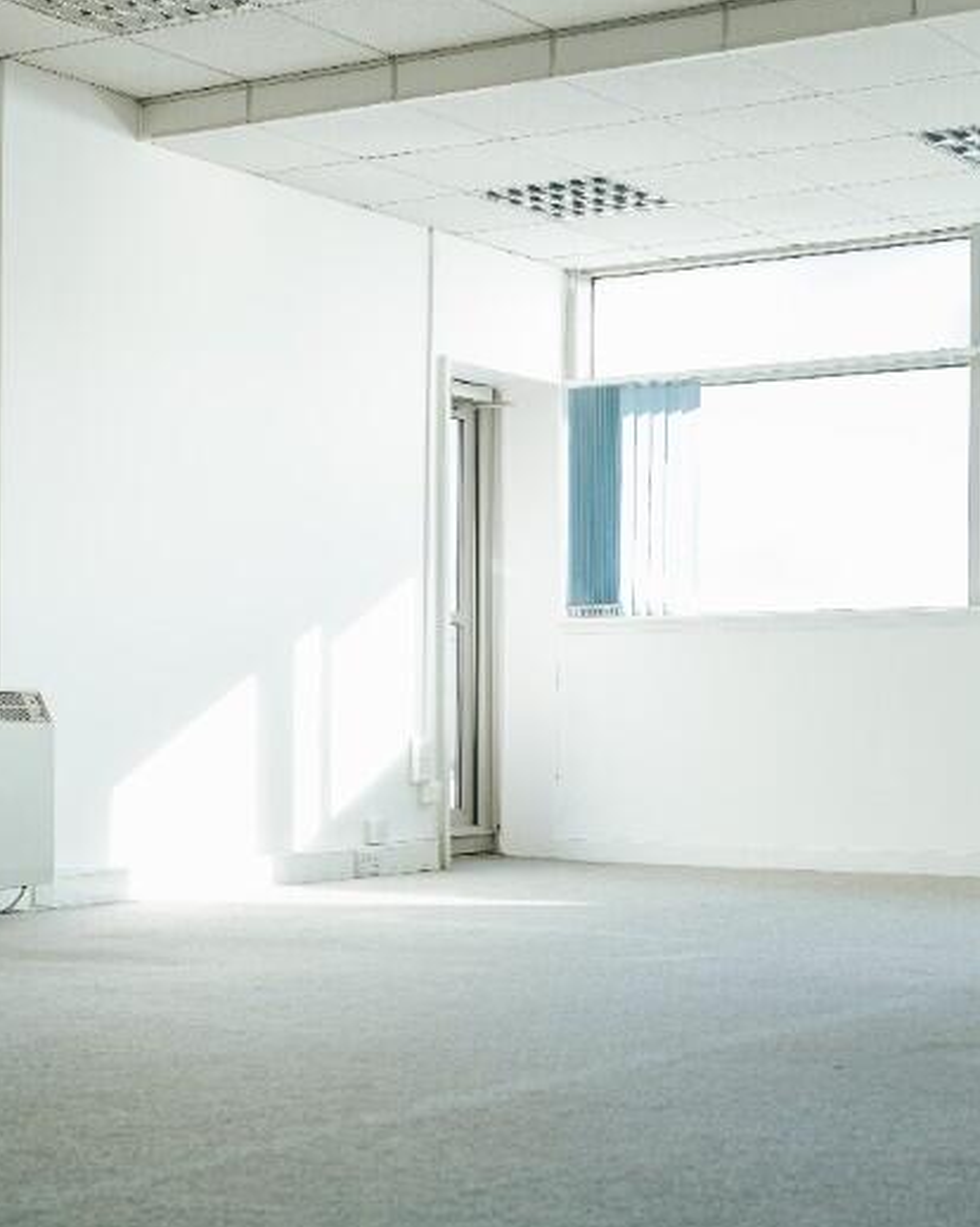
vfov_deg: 29.1
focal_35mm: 65
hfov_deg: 23.3
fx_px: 2358
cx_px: 701
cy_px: 572
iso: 400
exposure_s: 1/320
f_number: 3.2
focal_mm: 35
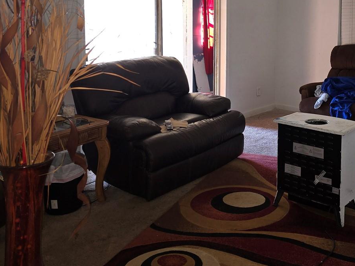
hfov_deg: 43.4
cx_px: 289
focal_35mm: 41
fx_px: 420
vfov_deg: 33.9
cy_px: 48
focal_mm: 6.3
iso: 125
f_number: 1.7
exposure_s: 1/20
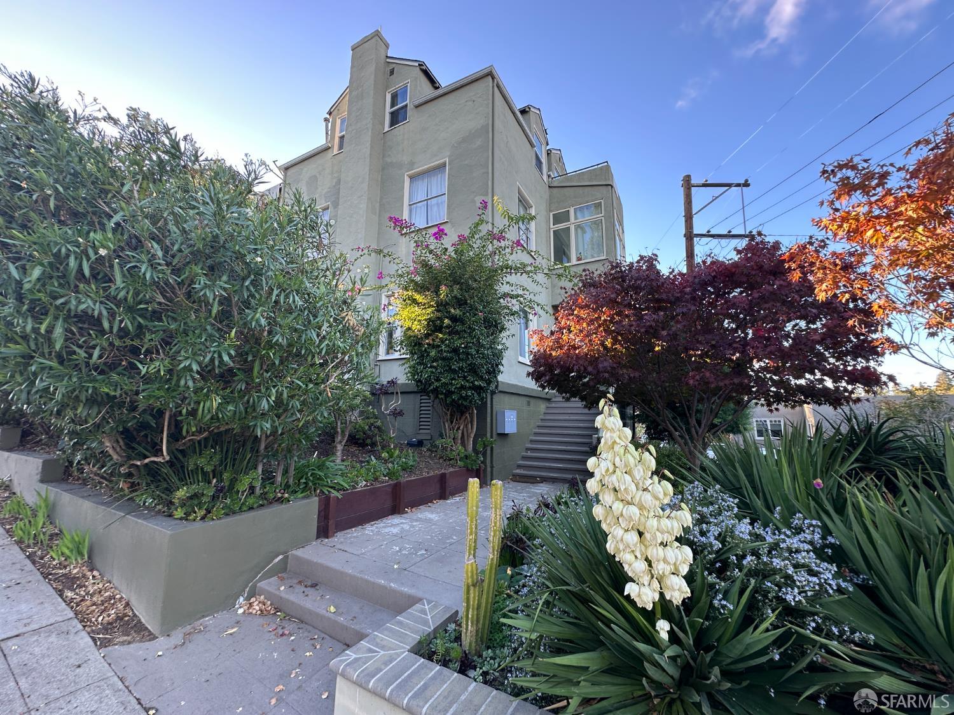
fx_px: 386
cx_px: 477
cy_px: 358
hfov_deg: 102.1
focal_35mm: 14
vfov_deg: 85.7
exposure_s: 1/99
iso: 40
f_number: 2.2
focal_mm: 2.22
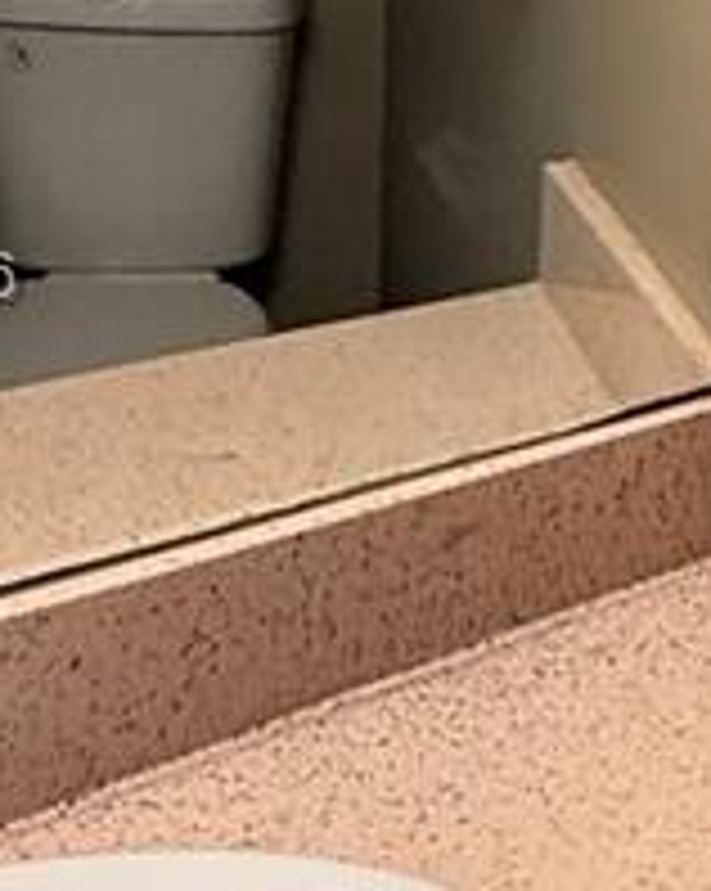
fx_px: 2187
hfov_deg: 16.1
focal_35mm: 83
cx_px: 1210
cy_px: 284
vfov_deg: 22.9
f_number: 2.2
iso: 250
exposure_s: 1/60
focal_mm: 2.22
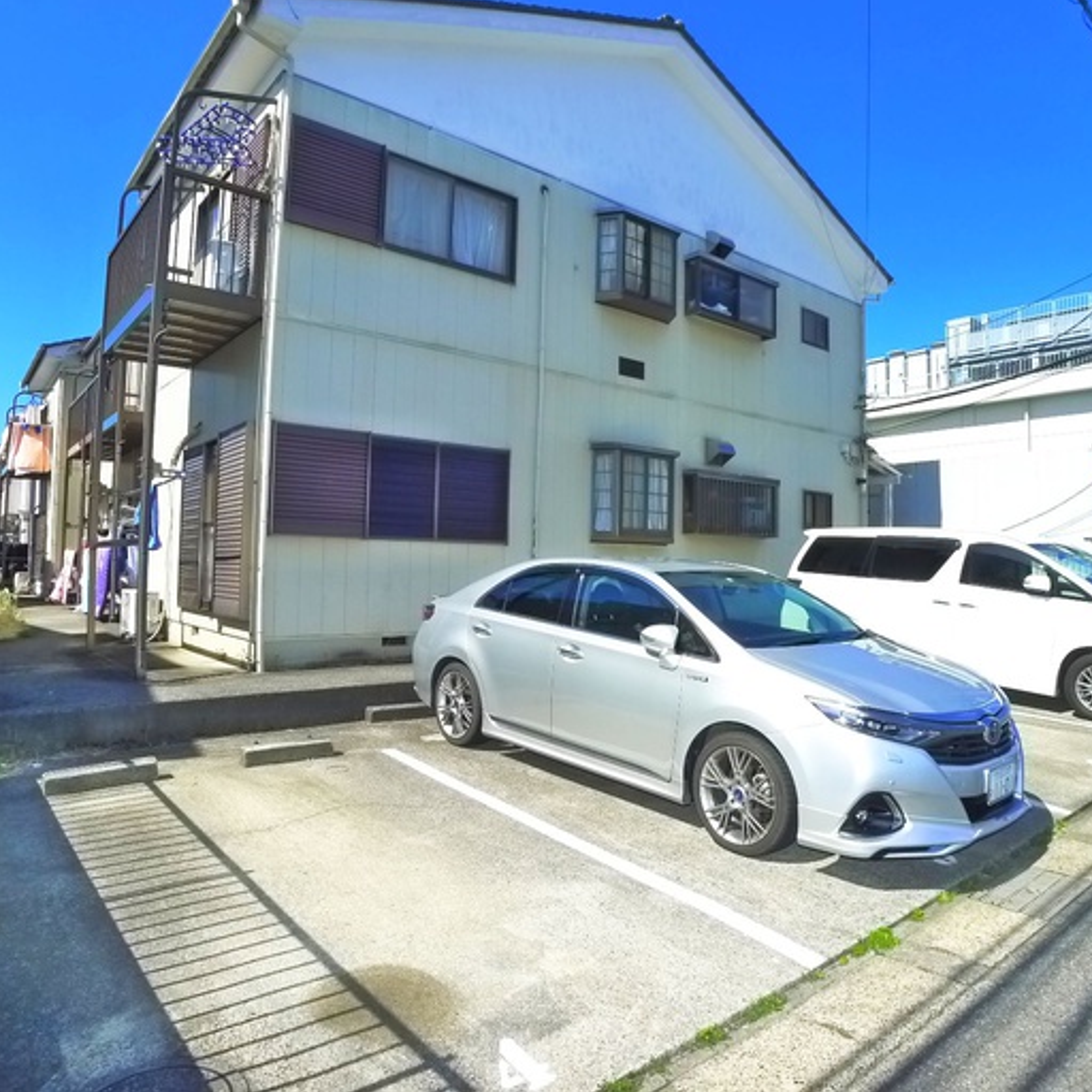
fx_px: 1035
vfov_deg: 55.6
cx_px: 636
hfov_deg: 55.3
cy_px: 534
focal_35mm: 29
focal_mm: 5.1
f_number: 4
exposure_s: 1/640
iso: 400
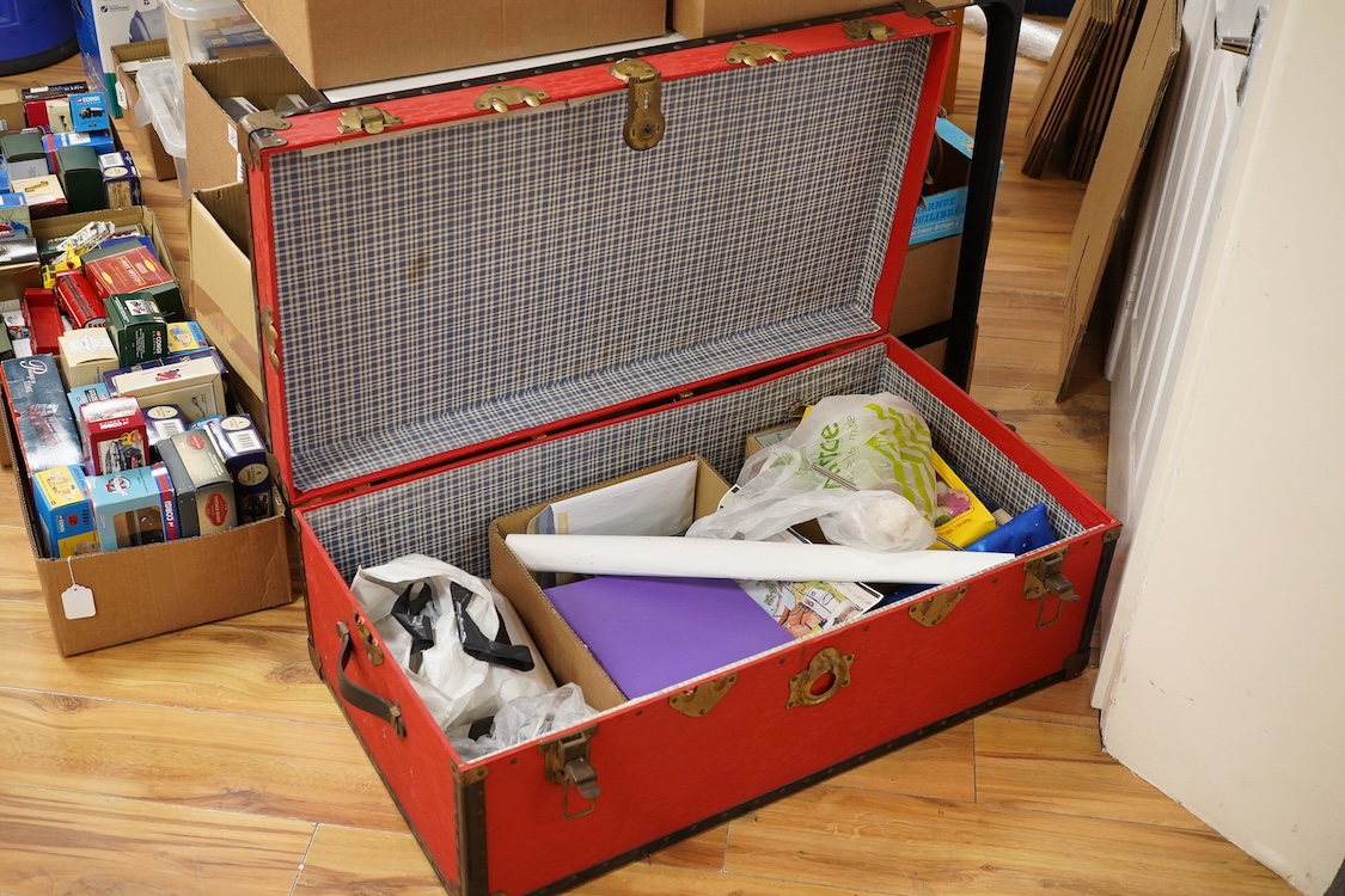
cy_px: 448
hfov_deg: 43.6
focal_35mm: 45
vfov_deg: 29.9
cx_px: 672
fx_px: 1681
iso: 2000
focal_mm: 30
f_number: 7.1
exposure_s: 1/100
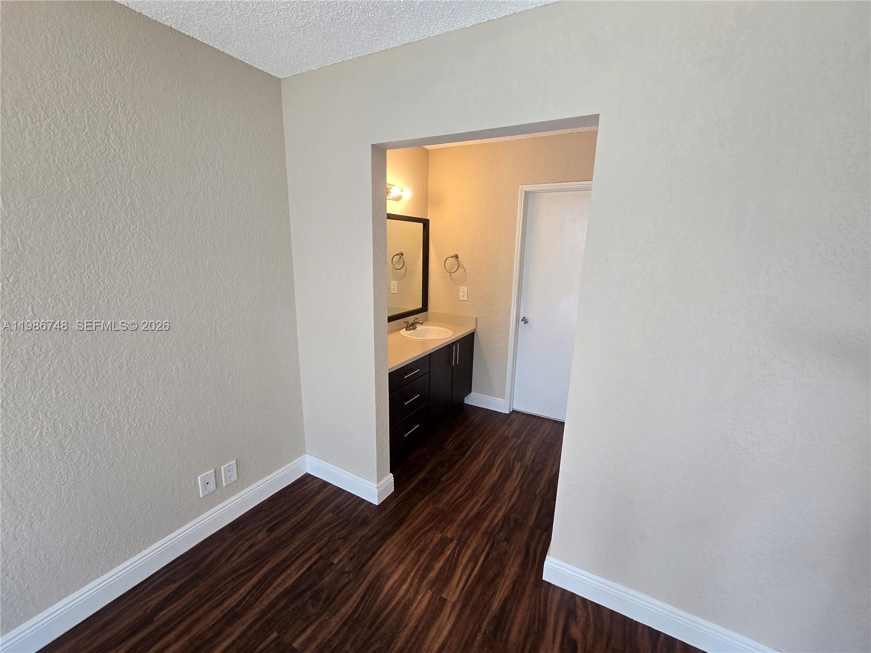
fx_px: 327
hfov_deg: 106.2
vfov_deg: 89.9
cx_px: 436
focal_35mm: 13
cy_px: 326
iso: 80
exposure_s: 1/60
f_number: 2.2
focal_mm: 2.2
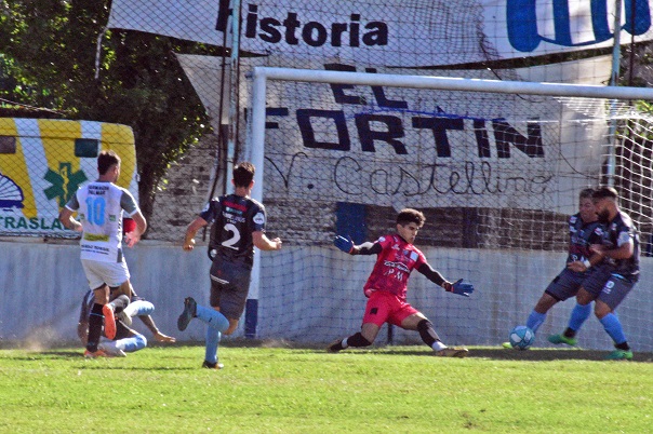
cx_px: 326
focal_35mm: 450
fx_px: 8158
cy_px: 217
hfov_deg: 4.6
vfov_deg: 3.1
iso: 6400
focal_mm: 300
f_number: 32
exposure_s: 1/500
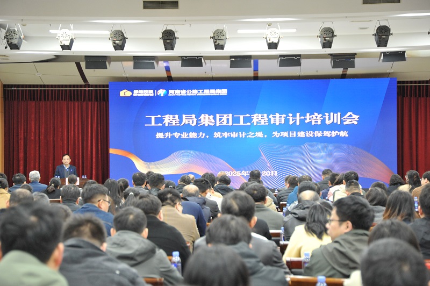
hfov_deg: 22.6
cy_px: 143
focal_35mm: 90
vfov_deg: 15.2
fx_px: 1074
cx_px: 215
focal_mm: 90
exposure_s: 1/30
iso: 3200
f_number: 5.6
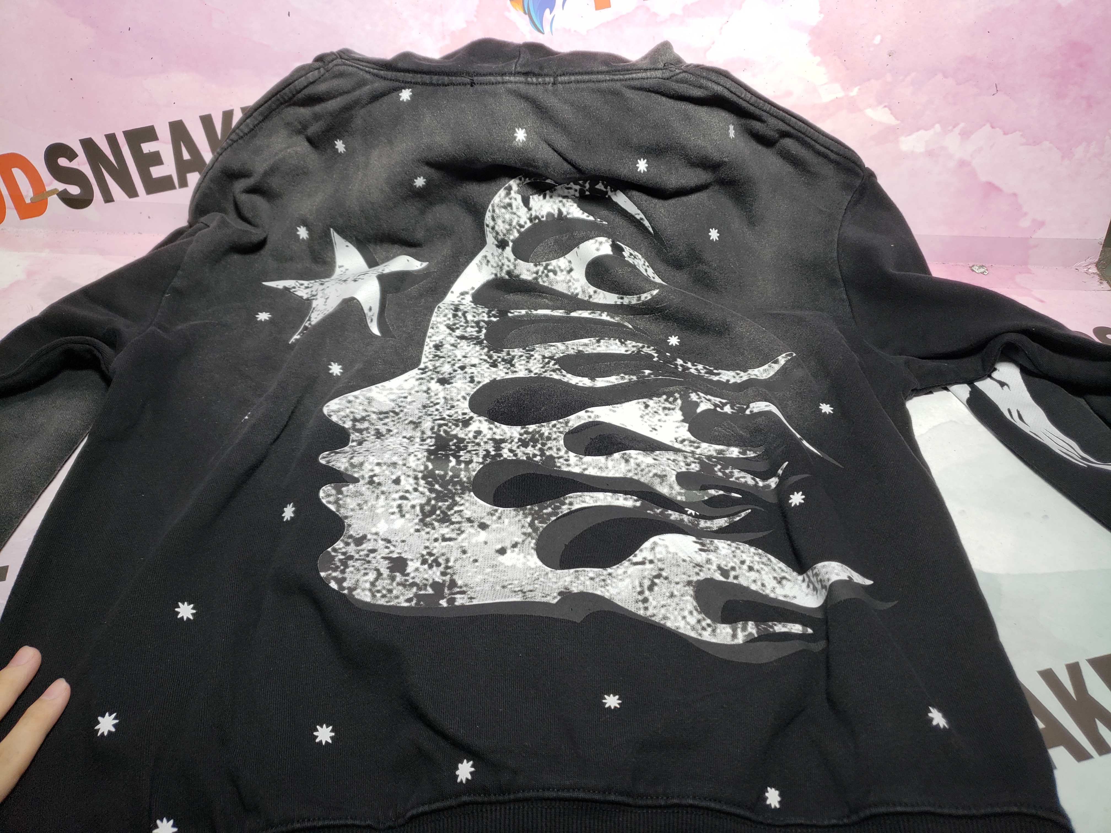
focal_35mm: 26
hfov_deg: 67.3
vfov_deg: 53.1
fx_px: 834
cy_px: 416
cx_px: 556
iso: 50
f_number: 1.5
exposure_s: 1/230
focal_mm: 4.3
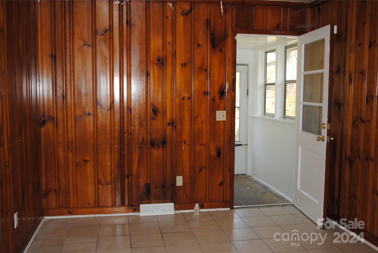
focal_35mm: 36
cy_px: 126
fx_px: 378
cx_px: 189
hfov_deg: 53.1
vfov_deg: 37.0
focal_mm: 24
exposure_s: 1/60
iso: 200
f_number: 4
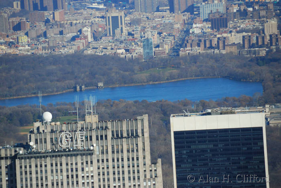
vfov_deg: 4.6
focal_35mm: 300
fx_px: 2344
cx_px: 140
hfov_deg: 6.9
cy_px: 94
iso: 400
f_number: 5.6
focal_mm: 200
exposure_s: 1/400
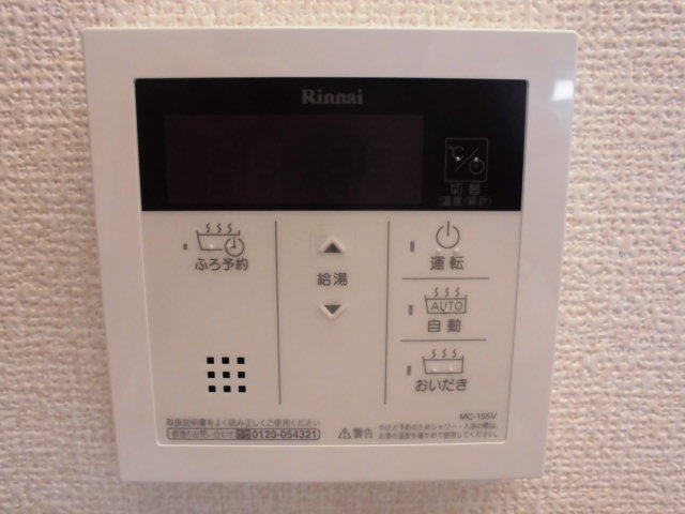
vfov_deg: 53.1
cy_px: 257
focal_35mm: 26
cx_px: 342
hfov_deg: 67.3
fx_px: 515
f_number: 3.5
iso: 400
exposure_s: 1/60
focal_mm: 4.6
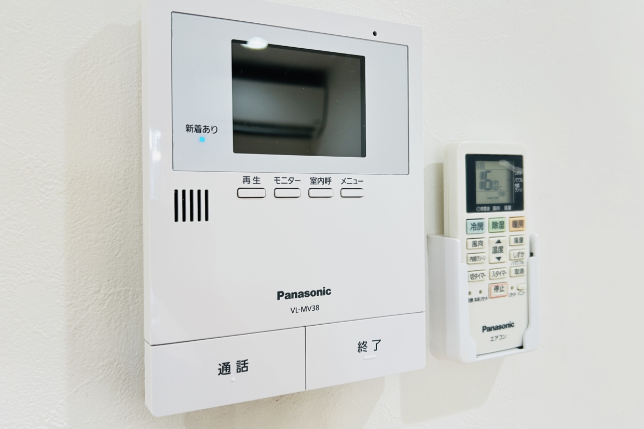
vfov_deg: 46.4
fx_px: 501
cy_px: 199
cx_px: 328
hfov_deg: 65.5
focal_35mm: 28
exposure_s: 1/50
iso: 100
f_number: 1.5
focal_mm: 5.7
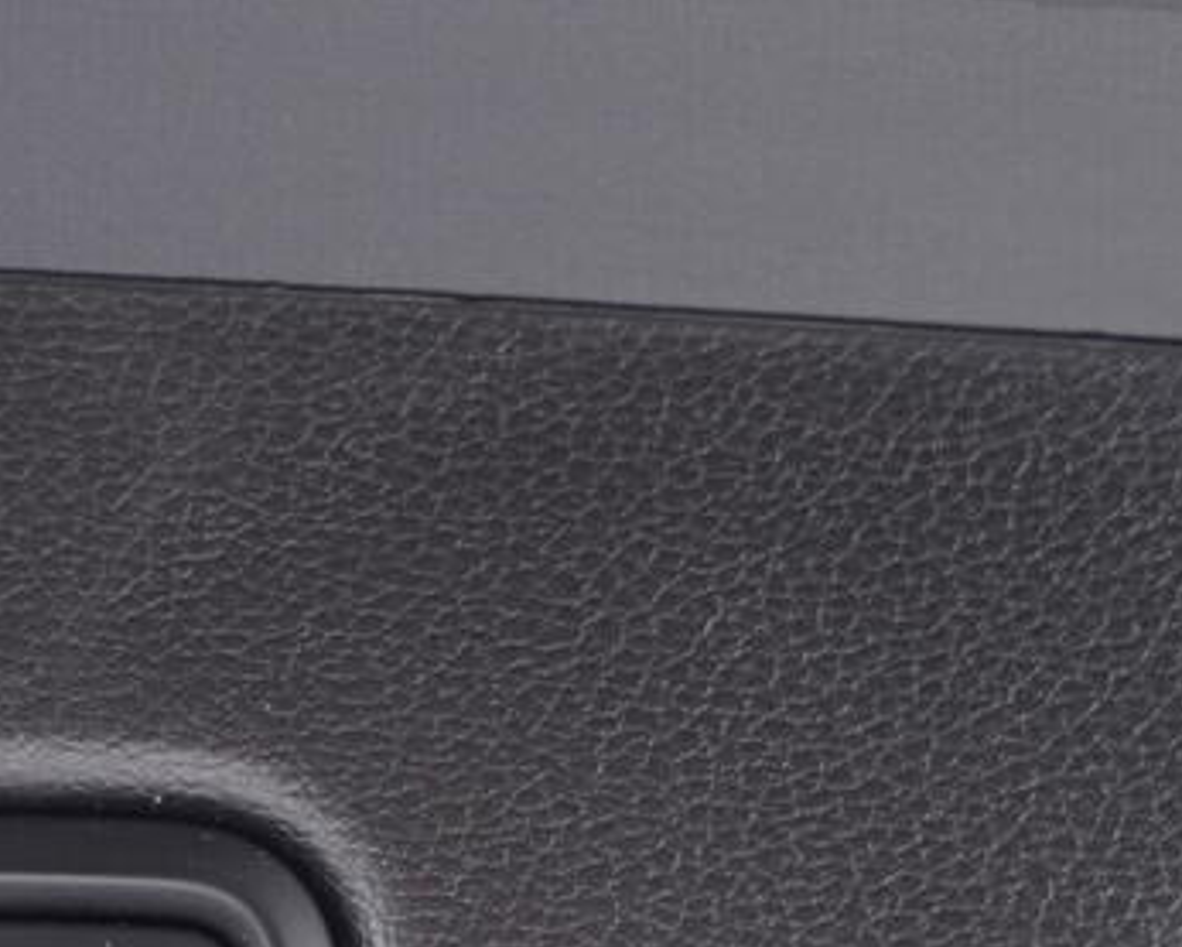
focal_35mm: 100
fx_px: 3499
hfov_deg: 18.5
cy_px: 1082
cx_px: -113
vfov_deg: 15.0
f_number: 2.8
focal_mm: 24
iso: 800
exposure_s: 1/40
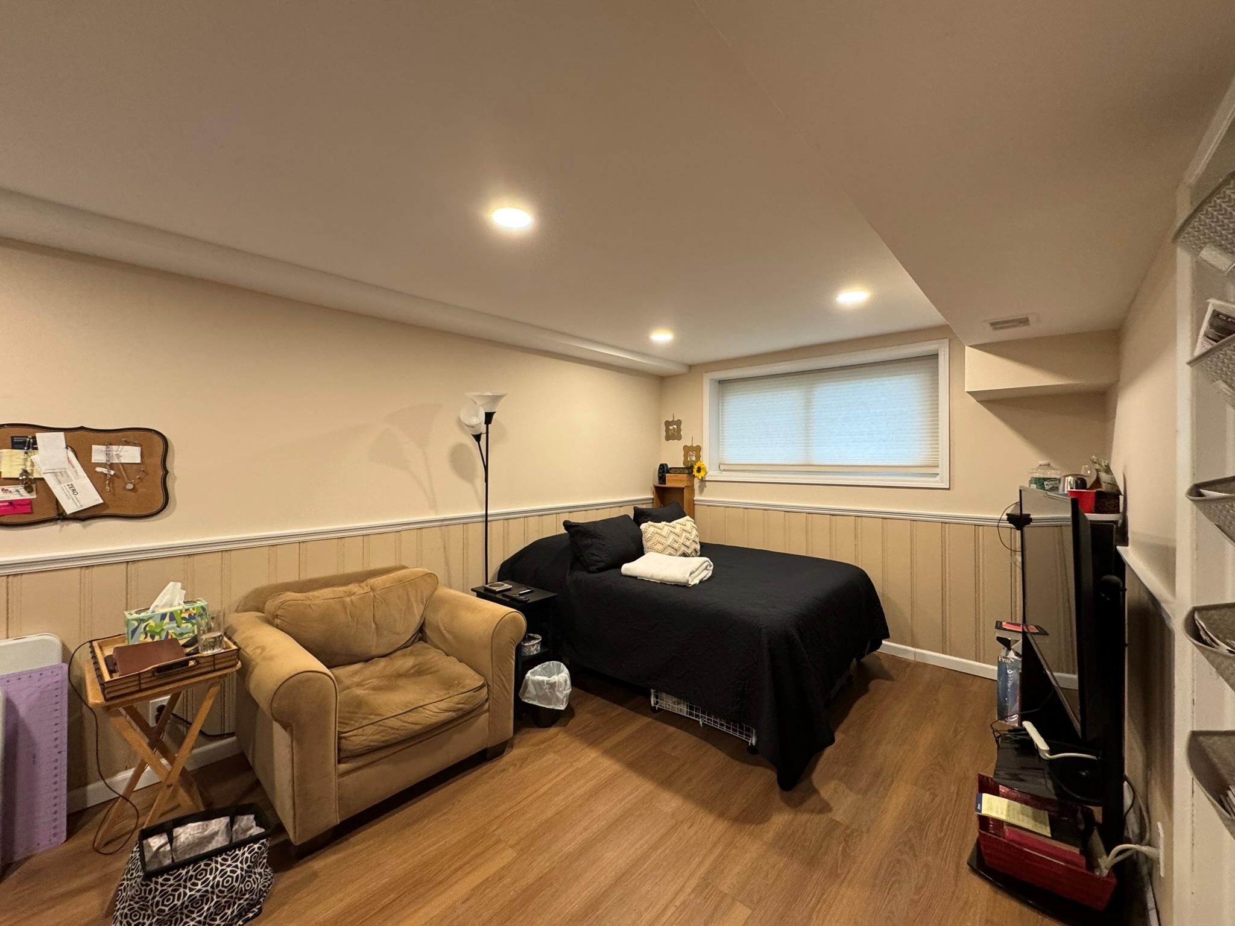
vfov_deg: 85.7
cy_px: 463
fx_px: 499
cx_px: 618
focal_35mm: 14
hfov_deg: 102.1
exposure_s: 1/60
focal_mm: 2.22
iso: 250
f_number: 2.2
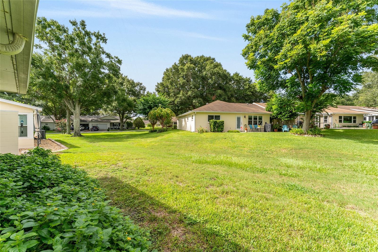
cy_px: 126
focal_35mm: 14
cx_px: 189
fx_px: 147
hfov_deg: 104.3
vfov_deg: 81.2
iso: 400
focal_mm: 14
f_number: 7.1
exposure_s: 1/500
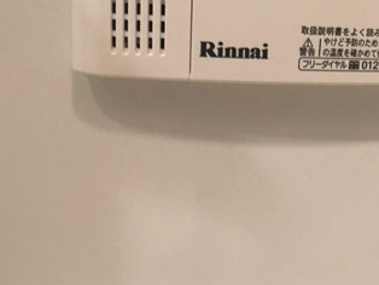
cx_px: 268
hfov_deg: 33.3
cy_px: 18
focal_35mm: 57
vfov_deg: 24.8
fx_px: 625
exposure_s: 1/17
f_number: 1.8
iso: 100
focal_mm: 3.99
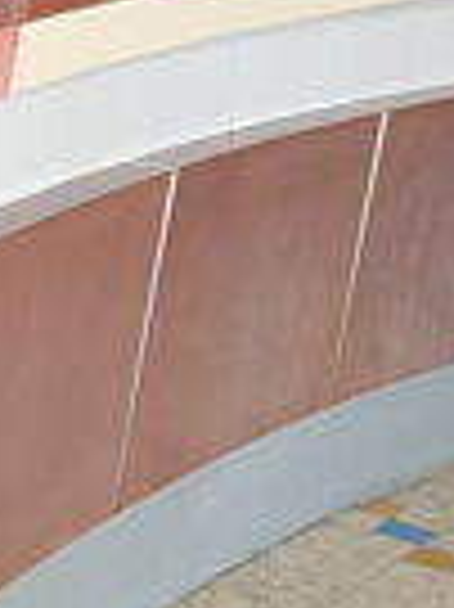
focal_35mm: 123
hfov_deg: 11.3
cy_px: -104
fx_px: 2154
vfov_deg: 15.5
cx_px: -324
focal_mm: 4.2
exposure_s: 1/50
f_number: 1.7
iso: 64
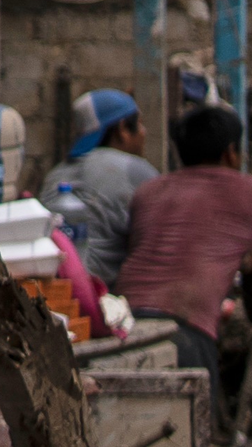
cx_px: -1568
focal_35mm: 399
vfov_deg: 5.4
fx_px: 4742
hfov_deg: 2.7
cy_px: 1
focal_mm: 35
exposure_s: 1/5000
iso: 50
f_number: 2.5
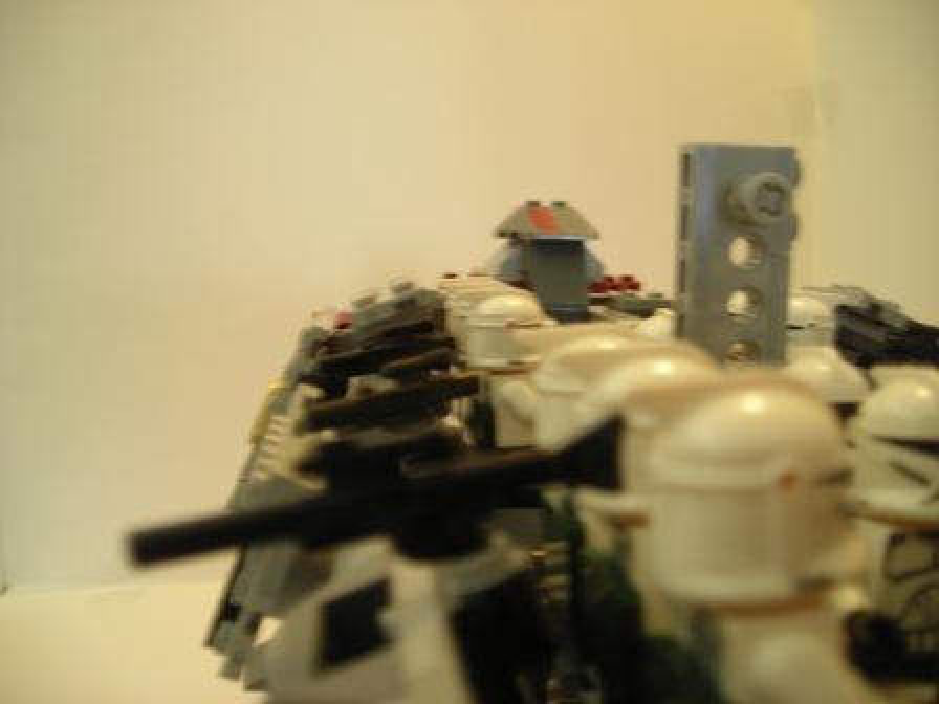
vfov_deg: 37.7
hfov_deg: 49.0
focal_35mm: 38
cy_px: 352
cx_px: 470
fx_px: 1031
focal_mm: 6.3
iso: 50
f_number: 3.2
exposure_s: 1/6
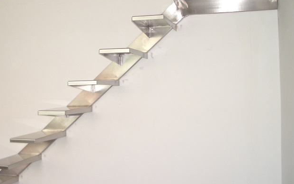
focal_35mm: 49
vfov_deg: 26.3
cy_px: 79
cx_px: 115
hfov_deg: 40.8
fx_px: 393
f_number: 2.6
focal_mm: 5.8
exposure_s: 1/50
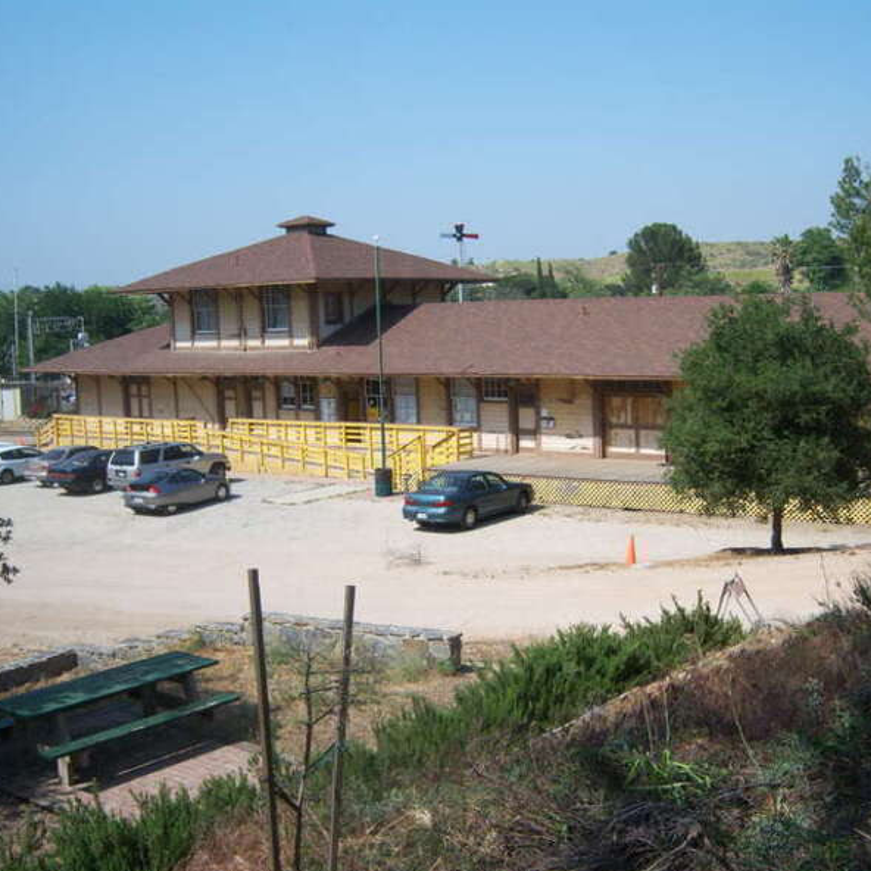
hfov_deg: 39.1
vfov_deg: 39.2
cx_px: 484
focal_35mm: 43
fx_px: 1224
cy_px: 440
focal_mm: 7.5
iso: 80
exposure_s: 1/1000
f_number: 4.8
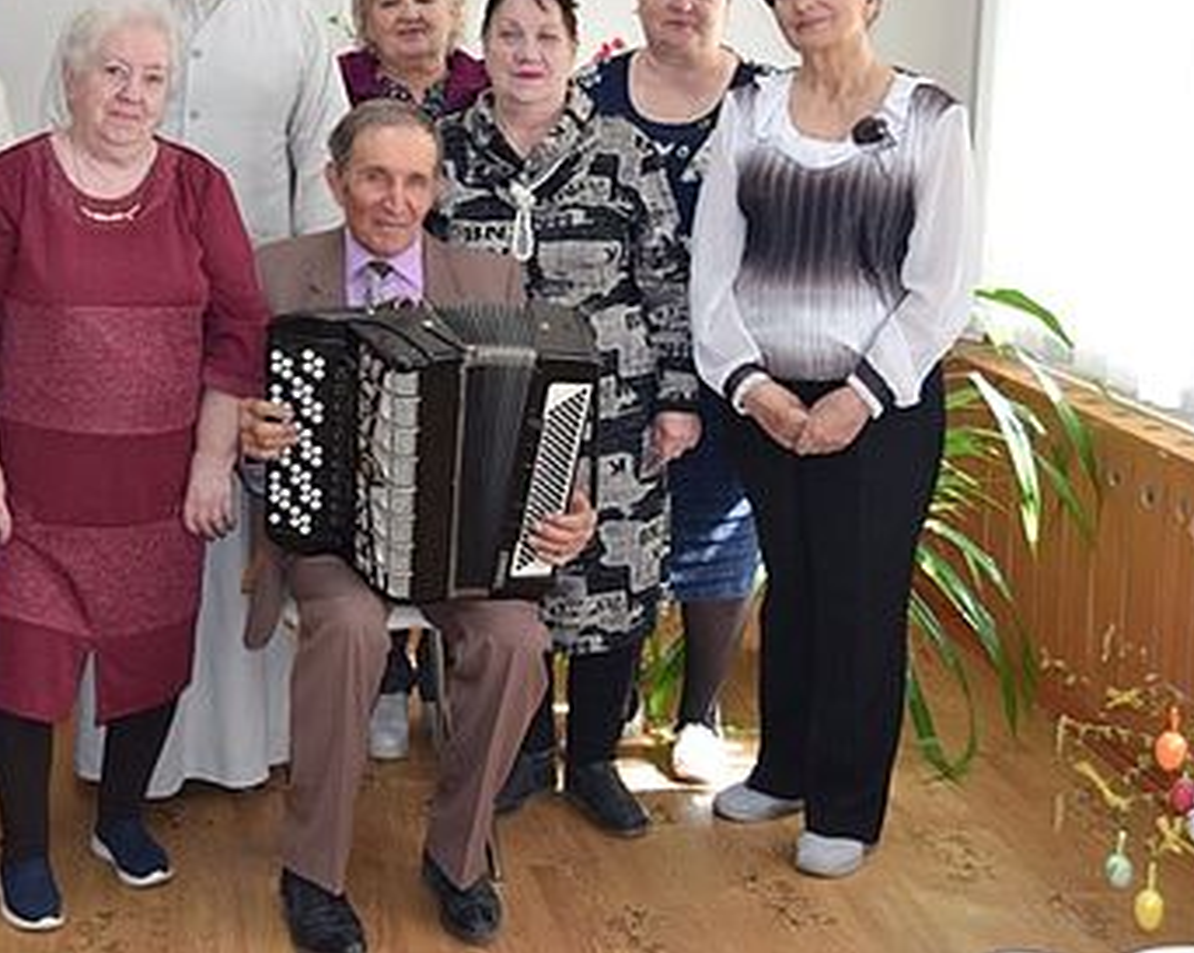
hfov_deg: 31.4
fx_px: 2083
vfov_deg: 25.6
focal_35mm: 59
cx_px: 307
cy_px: 318
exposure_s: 1/100
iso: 800
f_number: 5
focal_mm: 26
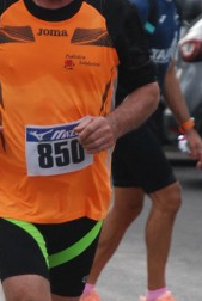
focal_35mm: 250
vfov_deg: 8.2
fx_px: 2095
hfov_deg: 5.5
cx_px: 72
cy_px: 176
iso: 1000
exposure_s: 1/800
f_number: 5.6
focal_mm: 70
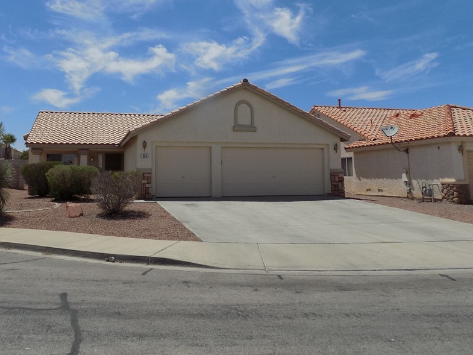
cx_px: 169
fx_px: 410
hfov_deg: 59.0
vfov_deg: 46.2
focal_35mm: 30
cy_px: 125
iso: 80
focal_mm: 4
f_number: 9.9
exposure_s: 1/250
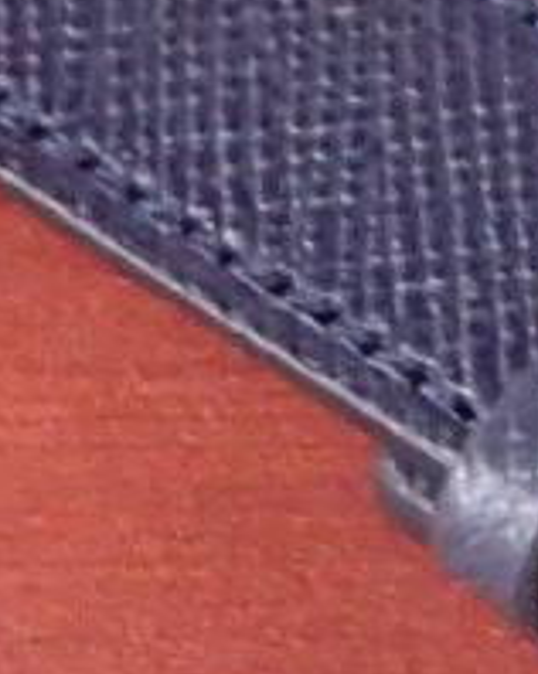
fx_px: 13974
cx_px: 1675
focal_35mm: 701
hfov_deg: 2.2
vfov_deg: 2.8
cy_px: 980
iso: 400
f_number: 4.2
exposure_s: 1/25
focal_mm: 13.47
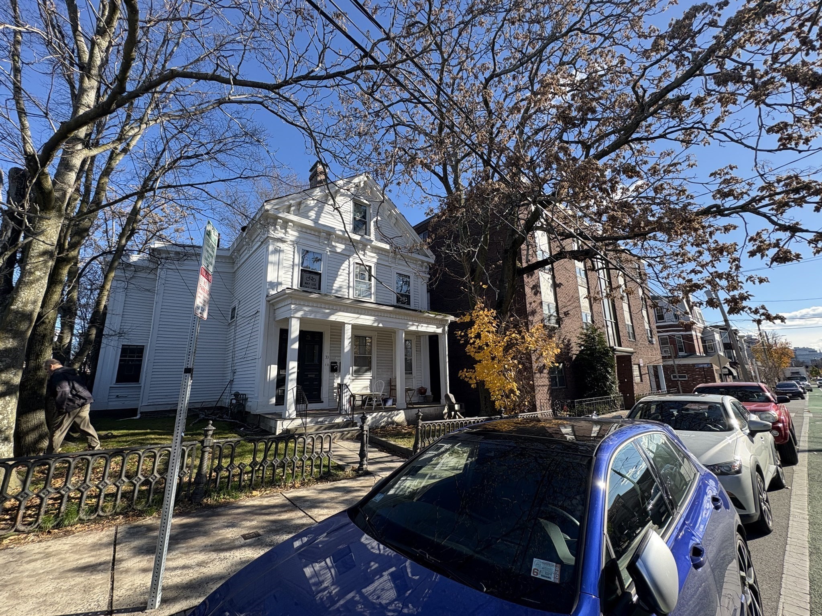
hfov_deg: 102.1
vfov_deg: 85.7
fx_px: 332
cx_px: 411
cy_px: 308
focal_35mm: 14
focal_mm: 2.22
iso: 50
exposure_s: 1/693
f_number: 2.2
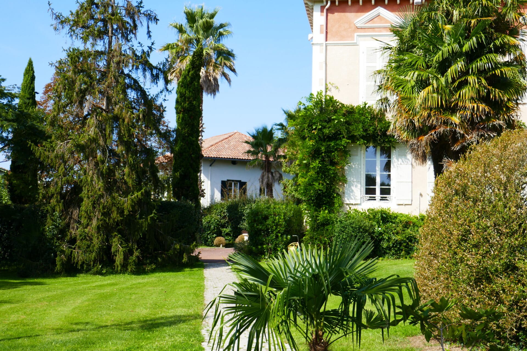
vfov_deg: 25.1
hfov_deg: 36.9
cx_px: 264
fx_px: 790
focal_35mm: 54
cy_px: 176
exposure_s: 1/640
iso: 125
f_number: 4.2
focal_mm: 19.6
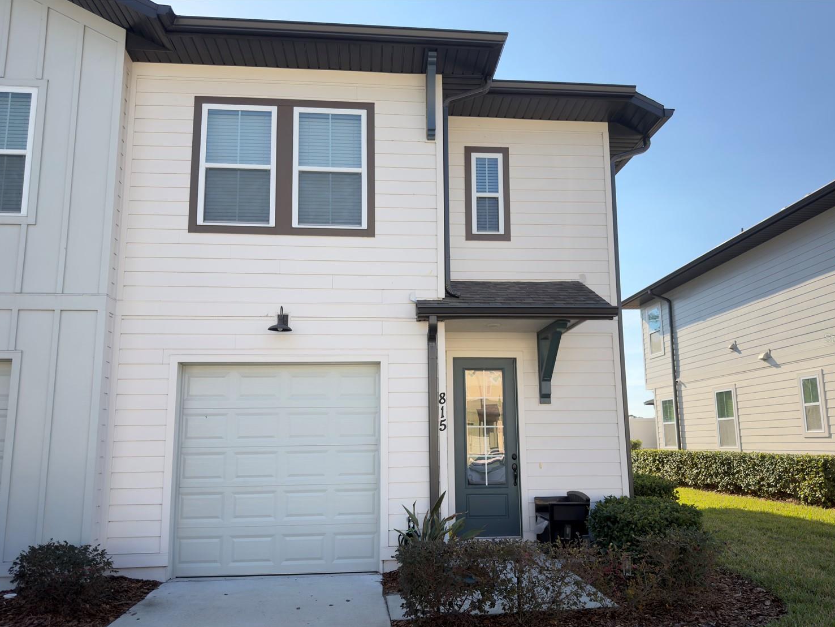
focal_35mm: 26
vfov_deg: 53.0
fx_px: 627
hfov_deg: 67.3
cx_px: 426
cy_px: 338
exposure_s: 1/1876
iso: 80
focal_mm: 6.76
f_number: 1.78
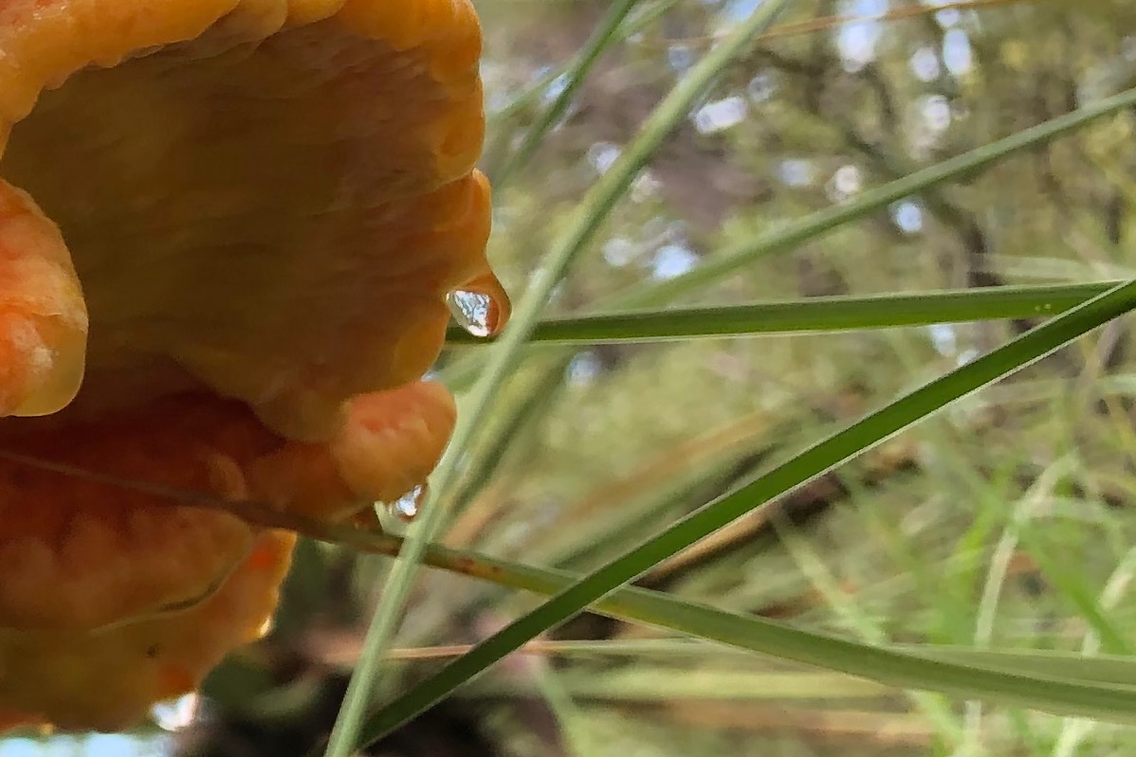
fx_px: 3093
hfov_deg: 18.1
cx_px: -668
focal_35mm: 98
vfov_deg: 13.9
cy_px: 498
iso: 20
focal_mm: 3.99
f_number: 1.8
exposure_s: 1/310
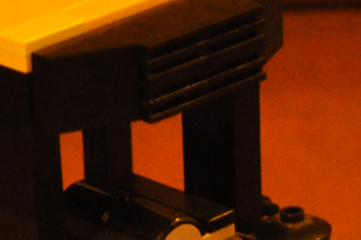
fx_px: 3048
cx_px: 50
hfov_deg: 6.8
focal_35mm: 304
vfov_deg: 4.5
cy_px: 406
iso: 1600
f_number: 5
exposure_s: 1/5
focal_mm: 38
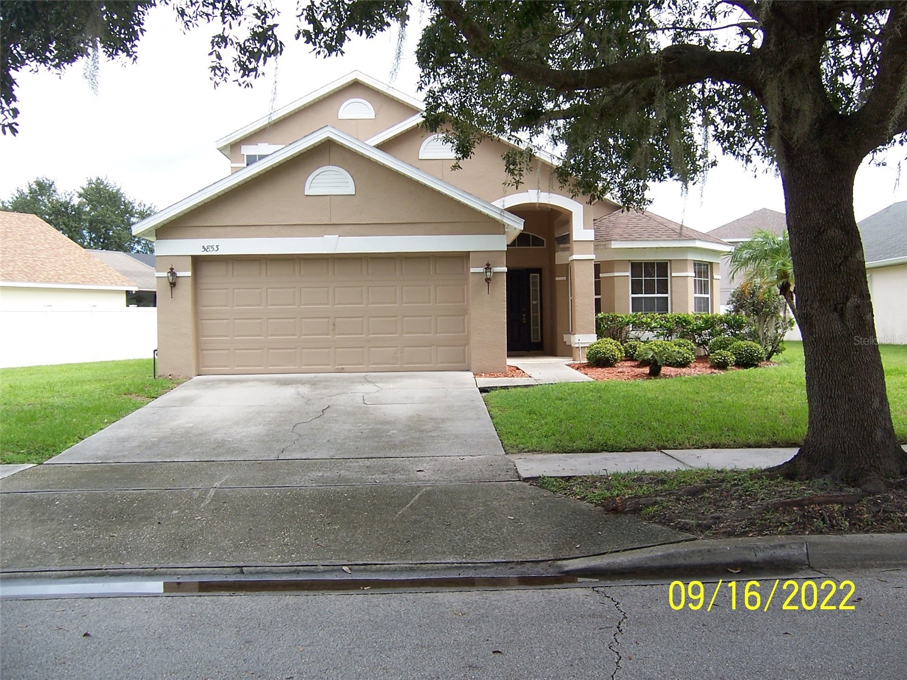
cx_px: 454
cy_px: 340
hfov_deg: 55.4
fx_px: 865
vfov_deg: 42.9
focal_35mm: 33
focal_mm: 5.5
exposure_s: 1/350
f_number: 3.4
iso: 80
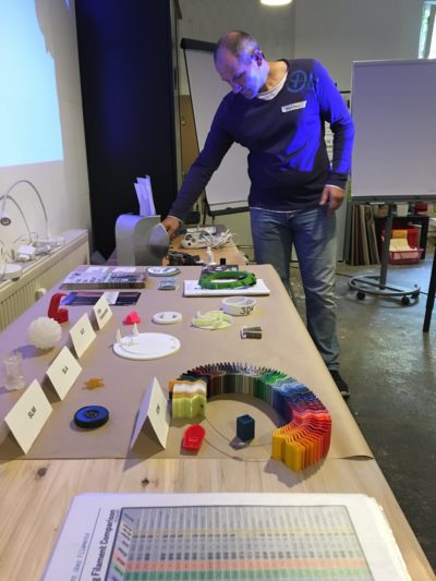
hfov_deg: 48.2
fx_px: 487
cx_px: 218
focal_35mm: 29
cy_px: 290
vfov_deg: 61.6
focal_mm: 4.15
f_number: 2.2
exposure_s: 1/33
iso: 160
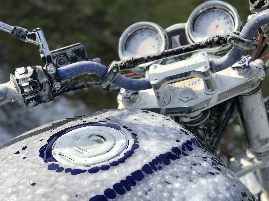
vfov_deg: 25.7
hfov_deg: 33.8
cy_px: 100
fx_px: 443
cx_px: 134
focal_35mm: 57
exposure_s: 1/447
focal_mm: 6.6
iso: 20
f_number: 2.8
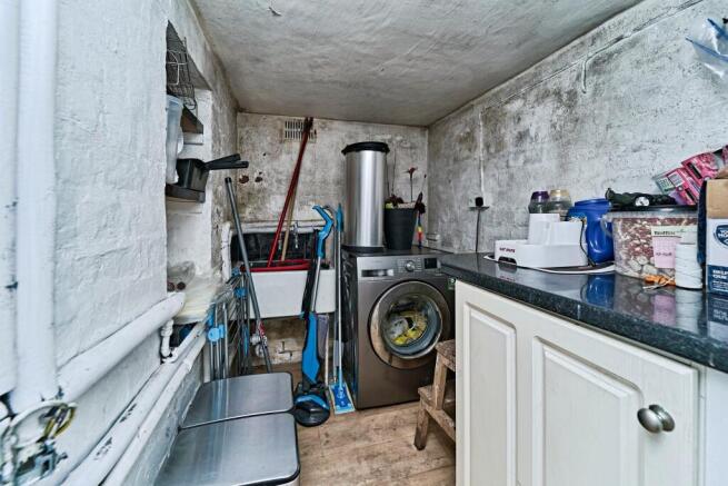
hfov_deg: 104.2
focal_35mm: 14
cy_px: 243
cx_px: 364
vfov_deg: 81.2
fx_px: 283
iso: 400
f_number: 8
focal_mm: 14
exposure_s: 1/60
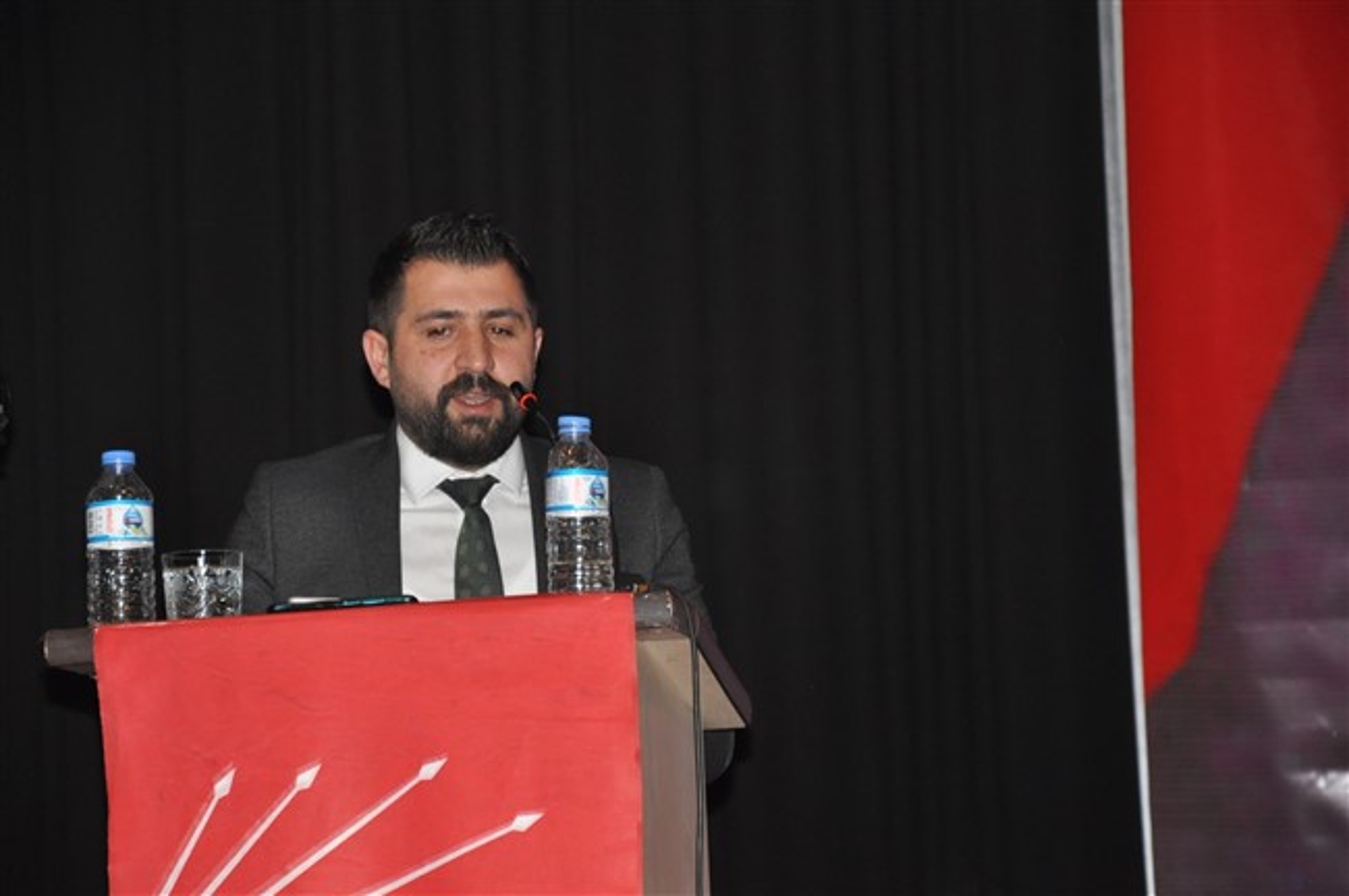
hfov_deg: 13.1
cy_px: 448
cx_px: 674
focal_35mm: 158
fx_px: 5896
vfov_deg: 8.7
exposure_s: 1/60
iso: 1250
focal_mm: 105
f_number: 5.6
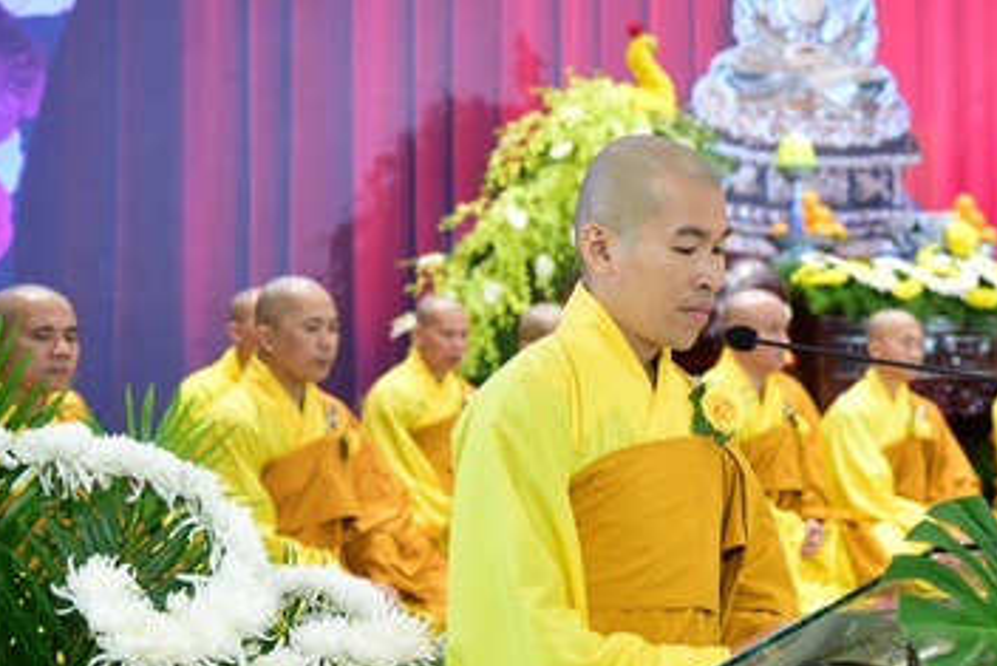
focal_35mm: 96
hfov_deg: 20.9
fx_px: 2660
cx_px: 861
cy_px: 293
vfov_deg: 14.3
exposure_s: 1/40
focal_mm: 52
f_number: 4
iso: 800
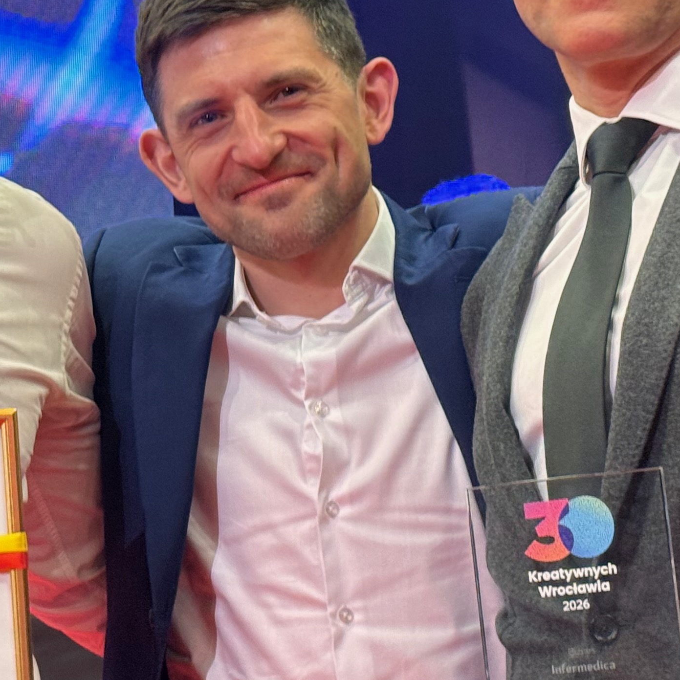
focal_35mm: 123
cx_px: 246
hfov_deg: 14.2
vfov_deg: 14.2
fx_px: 2734
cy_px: 382
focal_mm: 6.76
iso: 200
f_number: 1.78
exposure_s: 1/60
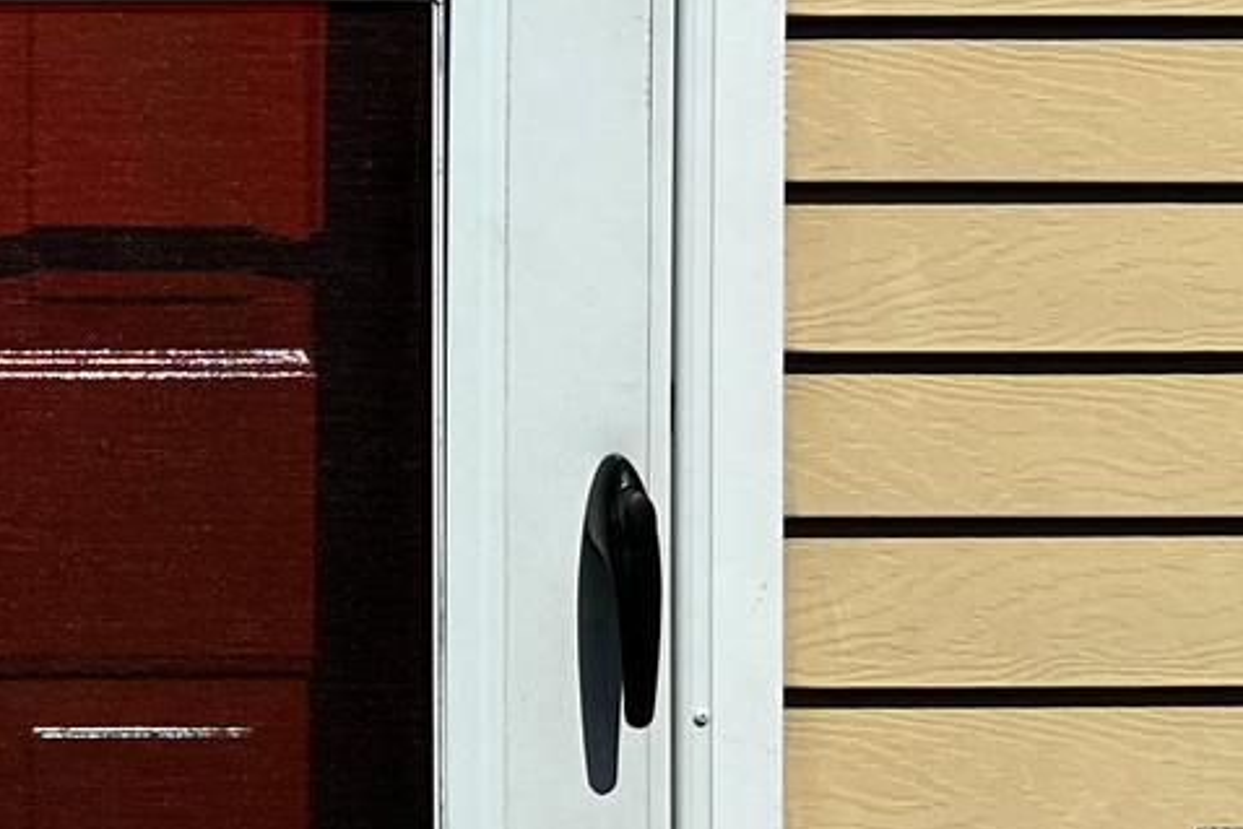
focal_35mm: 107
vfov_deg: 12.7
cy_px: 140
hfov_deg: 17.7
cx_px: -419
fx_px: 3695
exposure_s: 1/13699
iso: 80
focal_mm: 6.86
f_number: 1.78
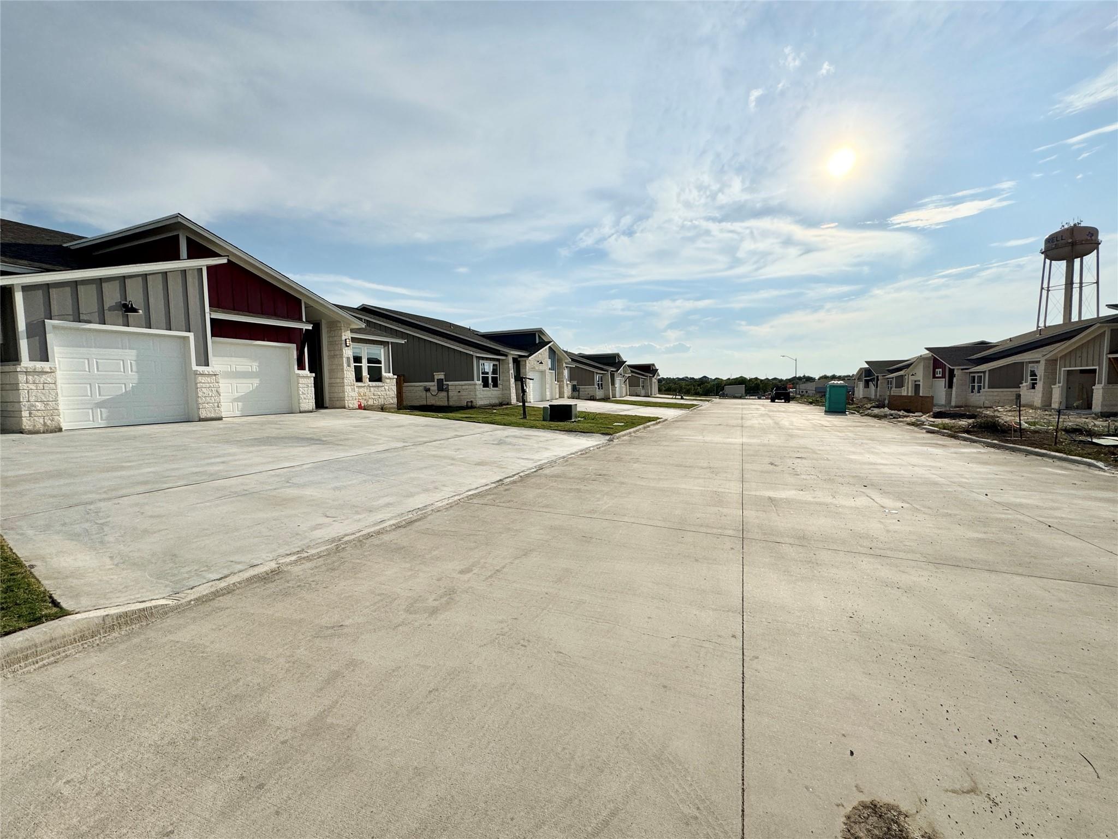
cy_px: 420
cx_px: 559
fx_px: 452
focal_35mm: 14
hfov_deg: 102.1
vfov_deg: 85.7
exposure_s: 1/4926
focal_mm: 2.22
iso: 32
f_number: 2.2
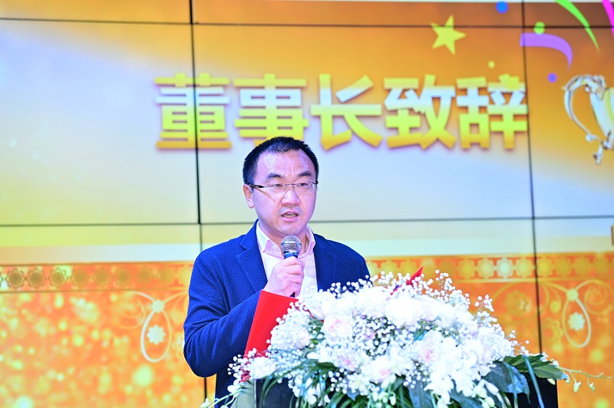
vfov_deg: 11.2
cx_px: 307
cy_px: 204
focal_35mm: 122
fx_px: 2079
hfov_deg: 16.8
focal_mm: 122
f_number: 4
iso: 800
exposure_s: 1/320
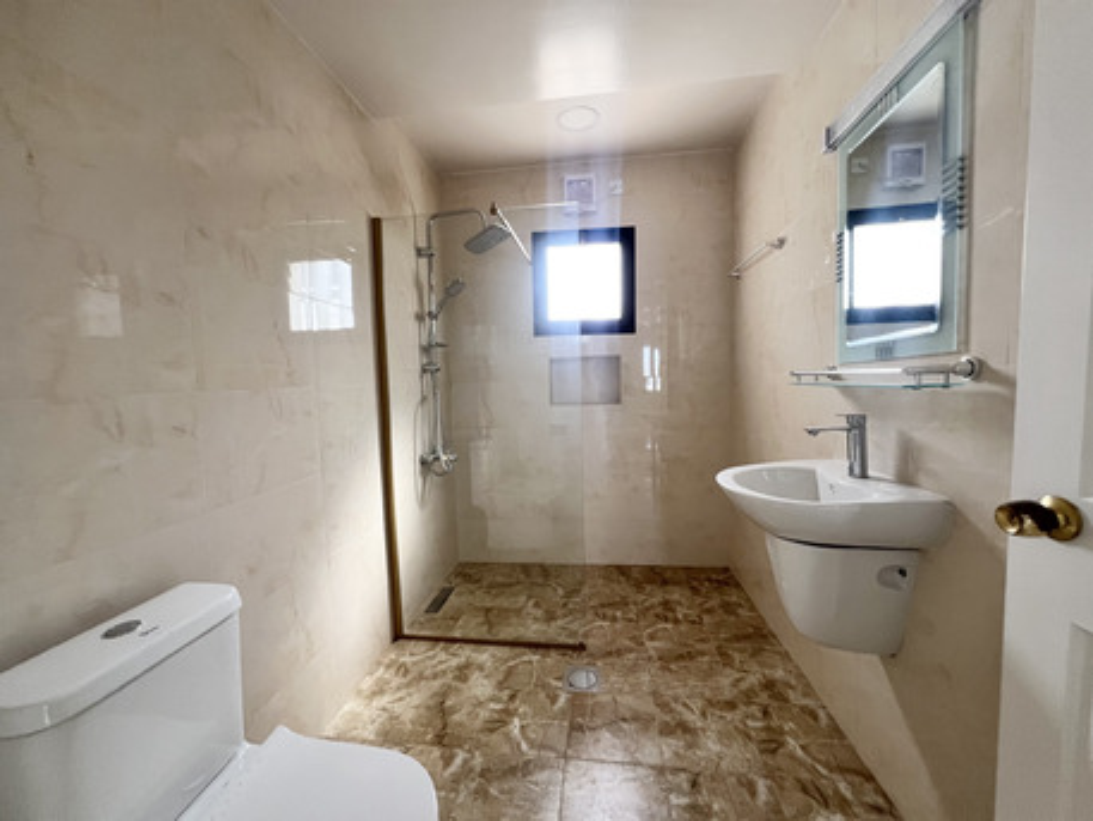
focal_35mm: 13
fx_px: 411
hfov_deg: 106.2
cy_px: 410
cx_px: 546
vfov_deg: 89.9
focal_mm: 1.57
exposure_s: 1/99
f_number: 1.8
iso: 250
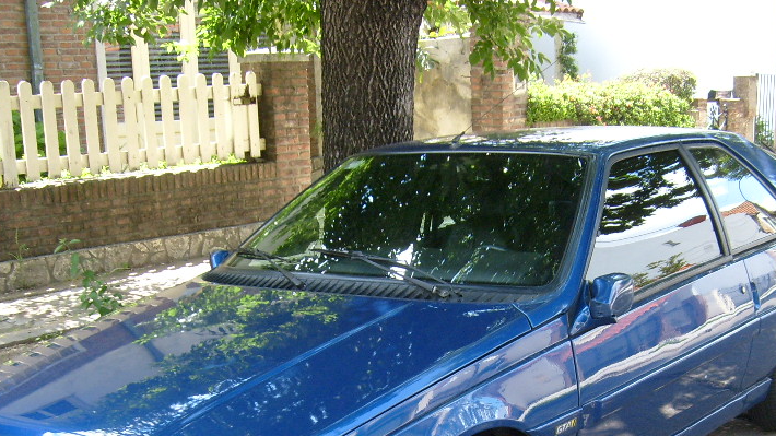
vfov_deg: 21.2
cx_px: 421
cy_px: 419
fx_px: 1131
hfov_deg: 37.8
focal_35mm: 55
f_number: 2.8
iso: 80
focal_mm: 5.8
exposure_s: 1/125
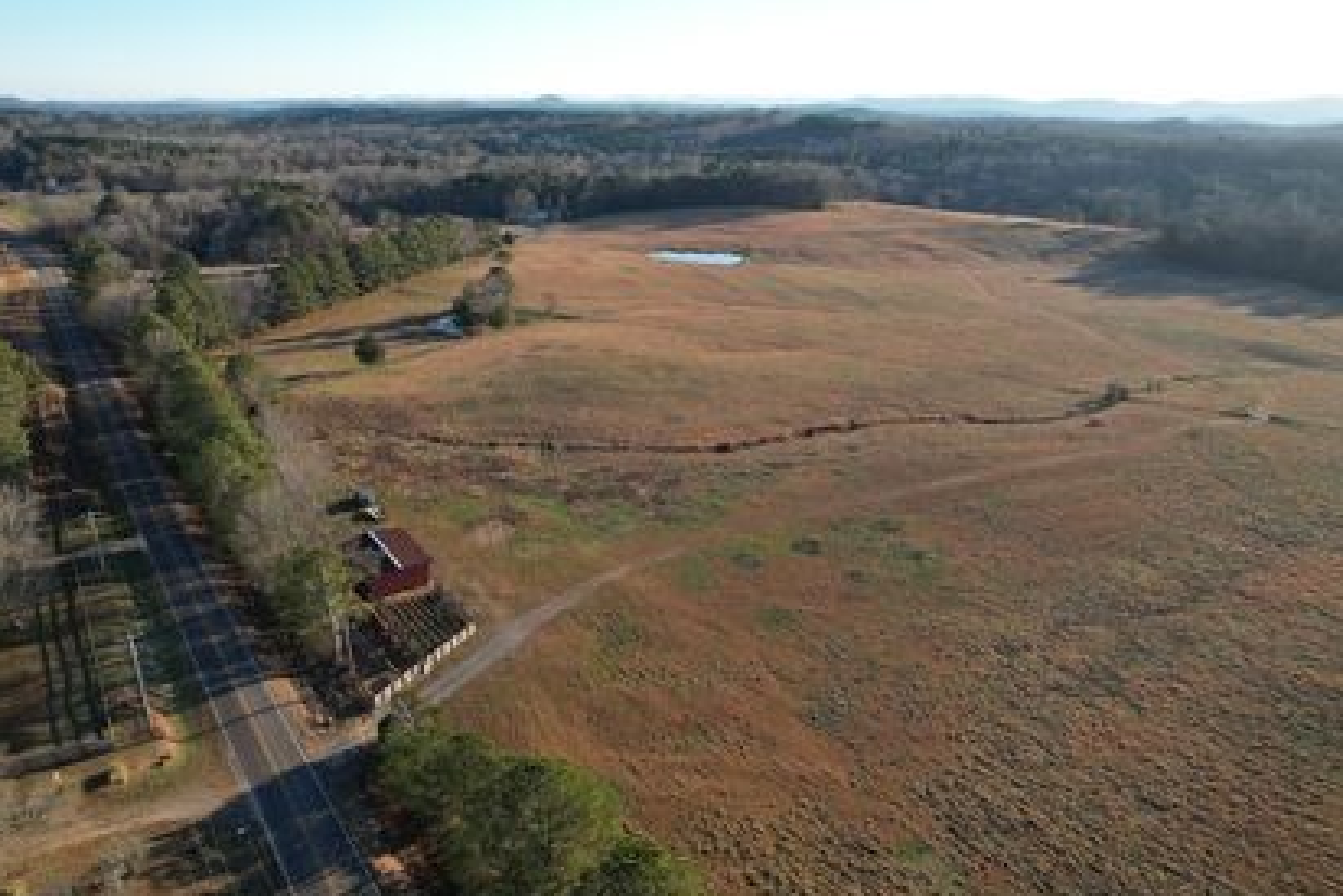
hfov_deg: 76.0
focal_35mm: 23
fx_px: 858
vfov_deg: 55.1
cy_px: 451
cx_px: 644
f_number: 2.8
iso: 100
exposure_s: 1/640
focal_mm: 8.38
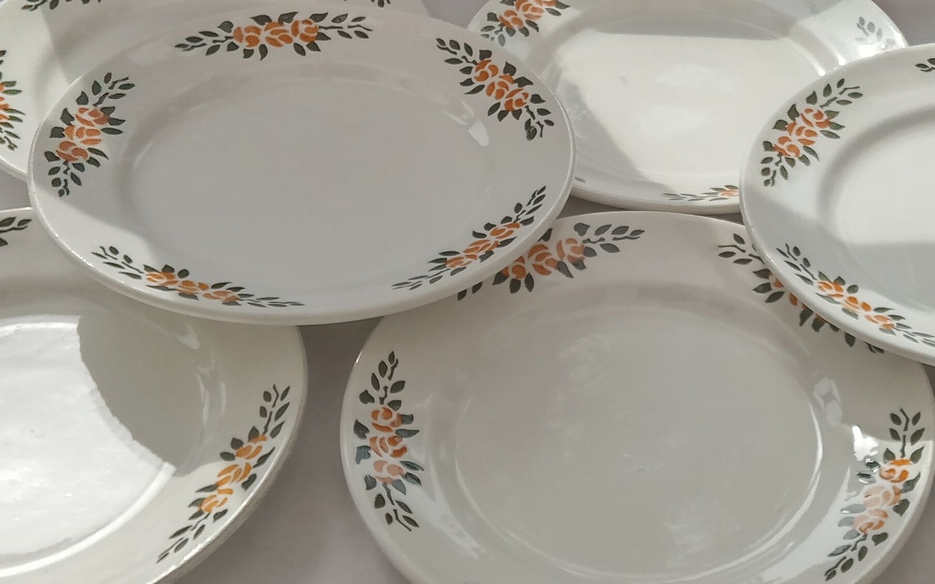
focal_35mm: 68
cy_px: 250
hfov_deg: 29.9
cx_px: 652
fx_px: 1733
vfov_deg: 19.1
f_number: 1.8
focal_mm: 3.57
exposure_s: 1/4975
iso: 114
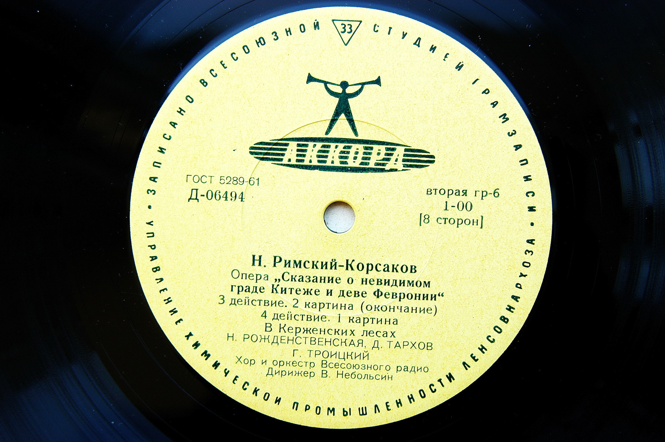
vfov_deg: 25.7
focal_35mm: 52
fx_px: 969
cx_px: 332
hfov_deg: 37.9
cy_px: 221
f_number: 4.5
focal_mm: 35
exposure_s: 1/80
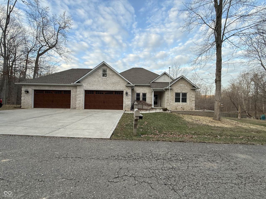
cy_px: 100
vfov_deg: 85.7
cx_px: 133
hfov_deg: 102.1
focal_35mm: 14
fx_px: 108
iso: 50
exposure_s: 1/154
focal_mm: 2.22
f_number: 2.2
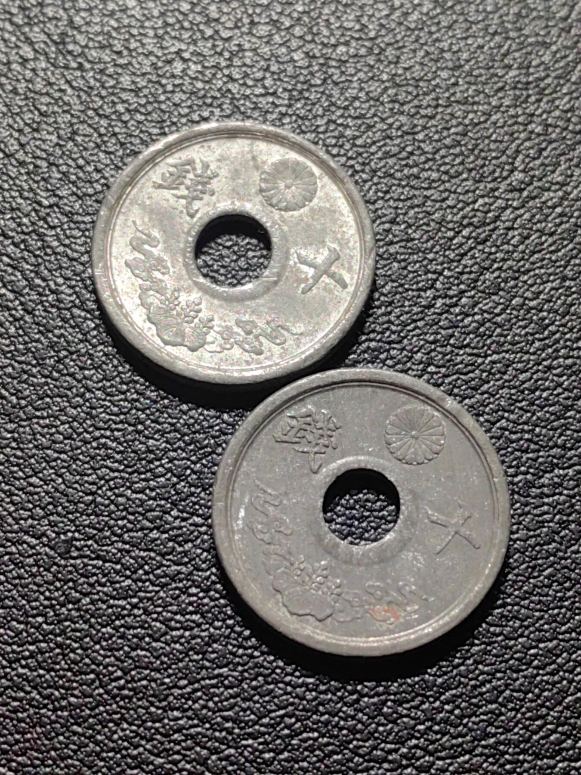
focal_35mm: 78
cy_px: 388
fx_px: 1746
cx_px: 290
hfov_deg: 18.9
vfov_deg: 25.0
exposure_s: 1/100
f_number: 2
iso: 80
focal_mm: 5.75
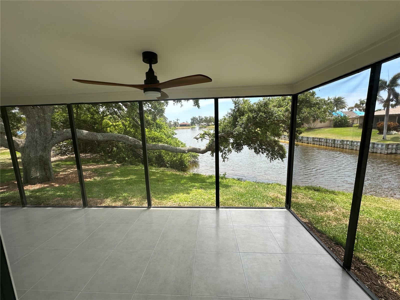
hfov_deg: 102.1
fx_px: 162
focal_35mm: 14
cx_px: 200
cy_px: 150
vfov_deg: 85.7
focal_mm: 2.22
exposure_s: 1/362
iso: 40
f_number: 2.2
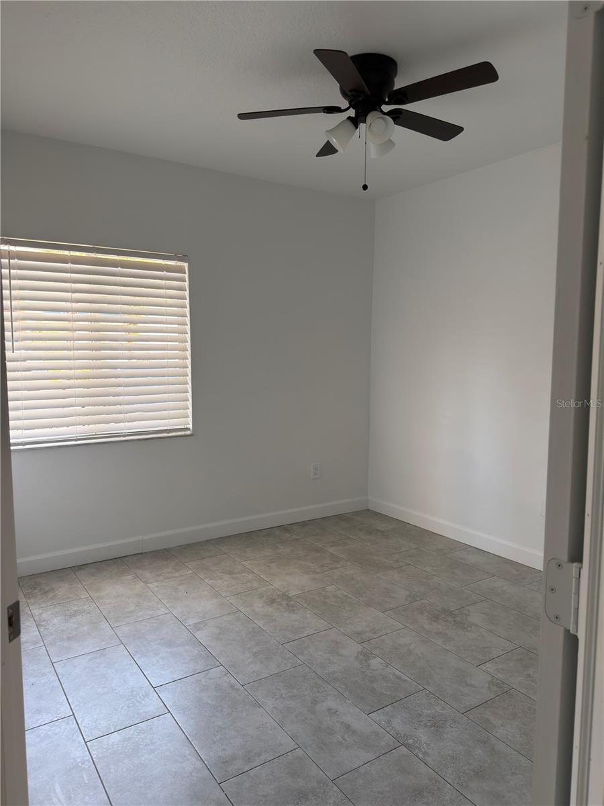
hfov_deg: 56.8
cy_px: 403
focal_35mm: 24
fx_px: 558
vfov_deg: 71.6
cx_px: 302
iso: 160
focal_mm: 6.76
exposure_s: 1/139
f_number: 1.78
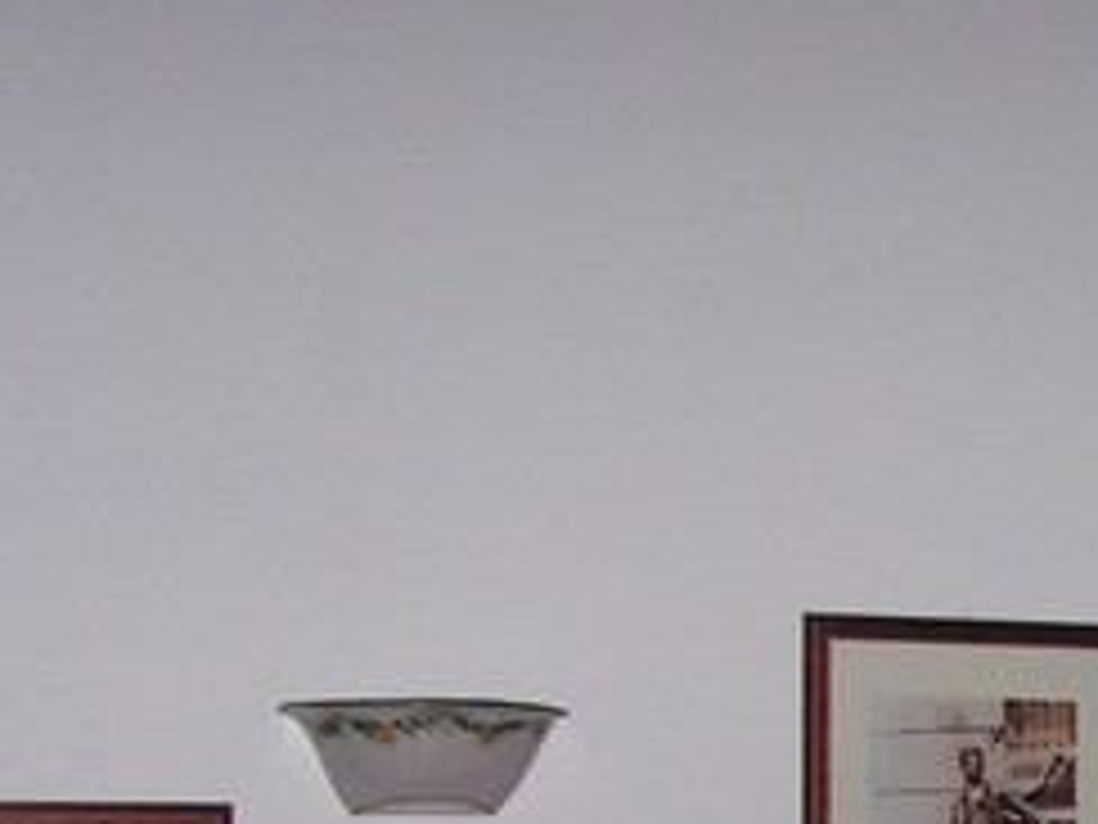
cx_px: 1332
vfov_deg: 11.9
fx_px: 3743
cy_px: 1301
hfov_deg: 16.0
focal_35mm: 118
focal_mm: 6
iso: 200
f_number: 3.2
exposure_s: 1/40
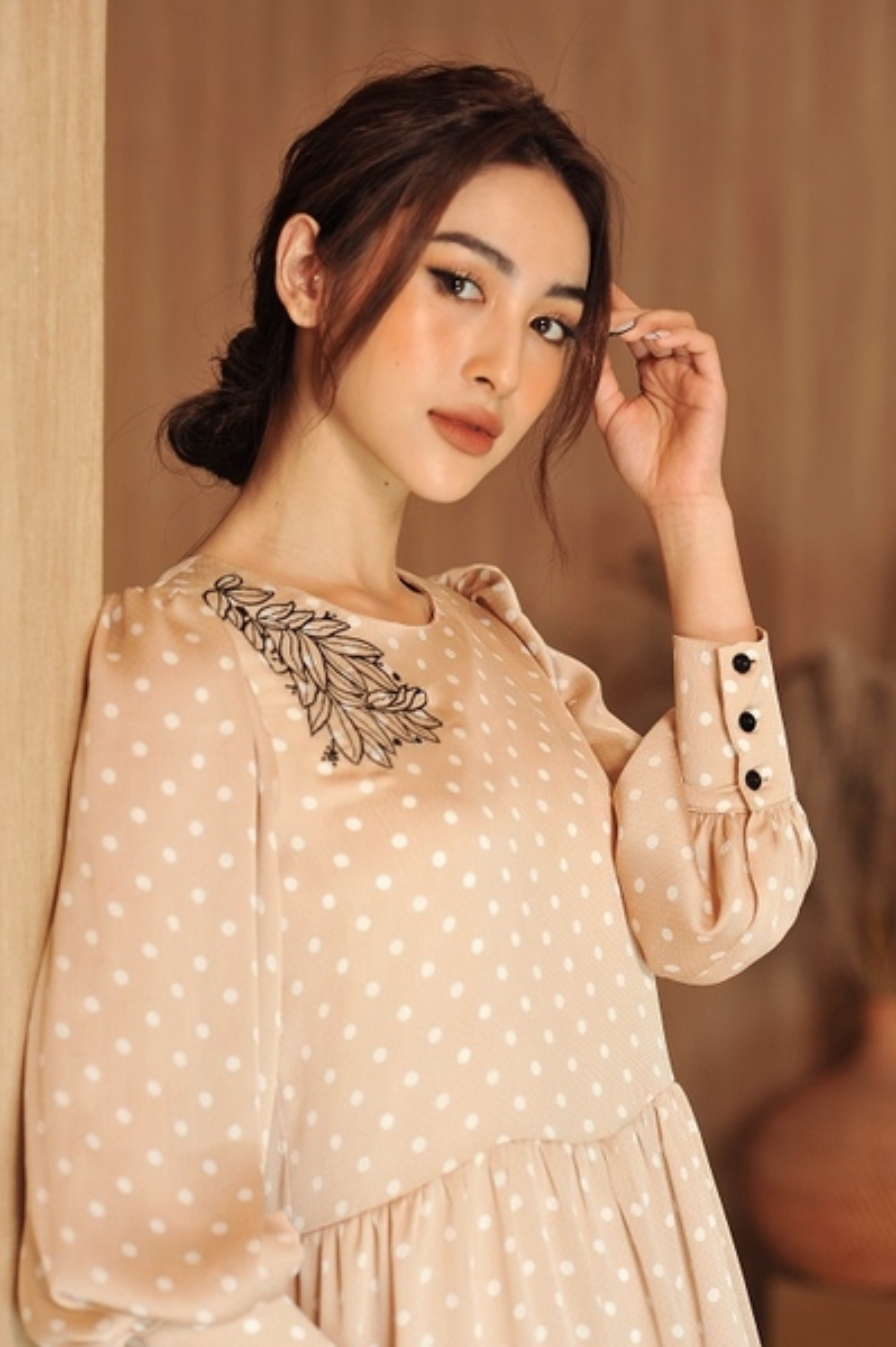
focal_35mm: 85
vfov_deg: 23.9
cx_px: 448
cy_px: 674
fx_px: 3179
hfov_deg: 16.0
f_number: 2.8
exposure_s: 1/200
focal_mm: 85
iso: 160
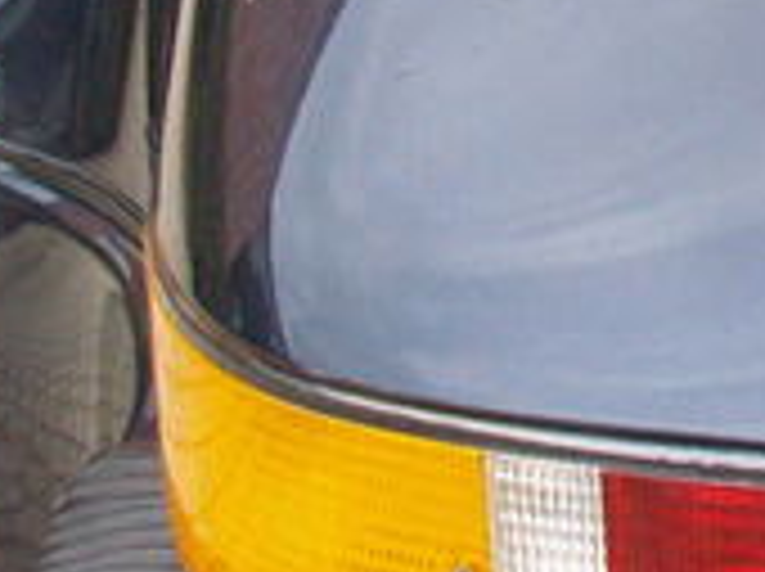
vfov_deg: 3.7
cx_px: 2236
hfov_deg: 4.8
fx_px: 8783
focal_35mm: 398
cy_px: -531
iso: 400
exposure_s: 1/50
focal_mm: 33
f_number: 8
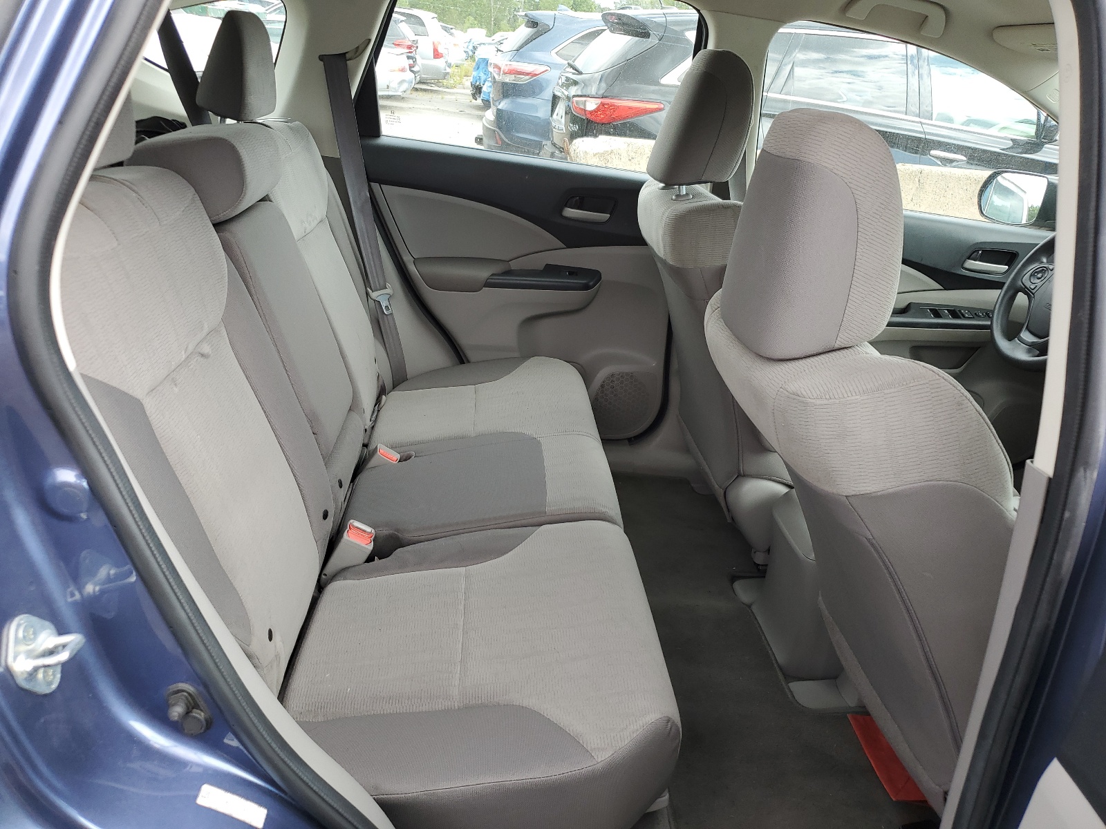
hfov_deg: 67.3
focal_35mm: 26
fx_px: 831
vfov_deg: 53.1
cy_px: 414
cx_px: 553
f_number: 1.5
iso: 50
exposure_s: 1/270
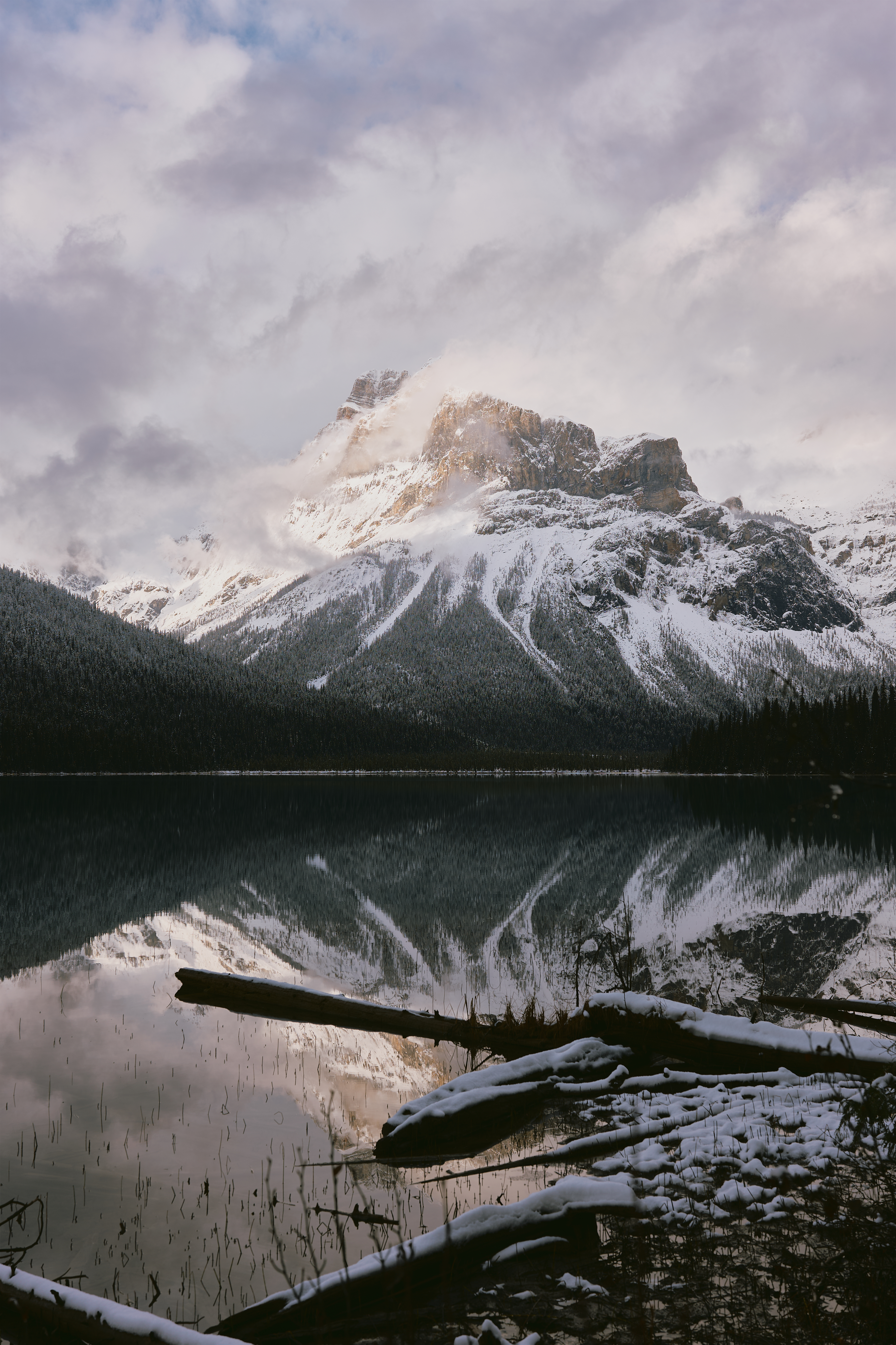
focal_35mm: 35
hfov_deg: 37.9
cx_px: 448
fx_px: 1307
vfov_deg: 54.4
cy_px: 672
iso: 100
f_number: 5
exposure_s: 1/800
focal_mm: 35
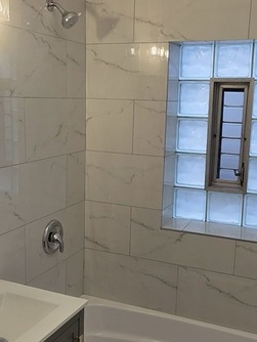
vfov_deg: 44.8
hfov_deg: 34.4
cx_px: 121
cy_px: 173
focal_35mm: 42
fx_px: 415
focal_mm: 2.2
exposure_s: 1/120
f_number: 1.9
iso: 32
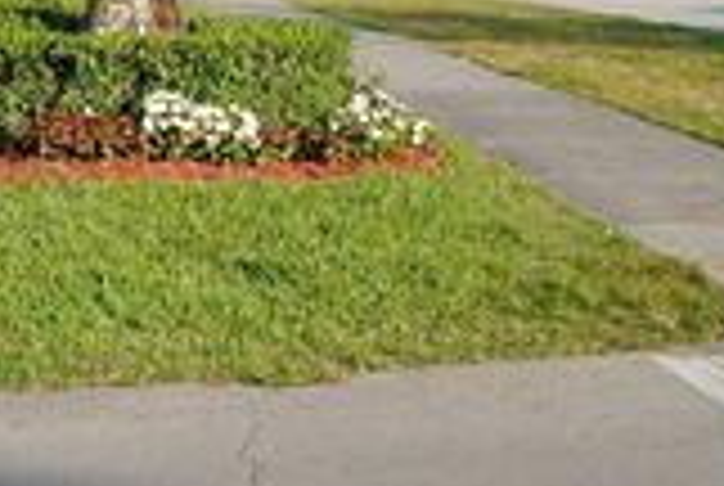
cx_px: -108
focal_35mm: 93
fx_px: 1874
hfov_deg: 20.6
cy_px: -202
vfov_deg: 14.0
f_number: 7.1
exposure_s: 1/200
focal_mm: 20
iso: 100
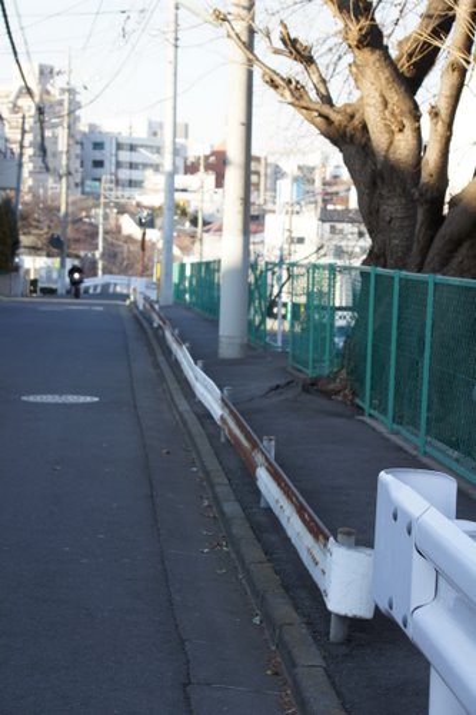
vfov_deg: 24.6
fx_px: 1637
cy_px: 358
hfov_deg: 16.5
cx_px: 238
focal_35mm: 82
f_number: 6.3
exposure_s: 1/125
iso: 200
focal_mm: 55
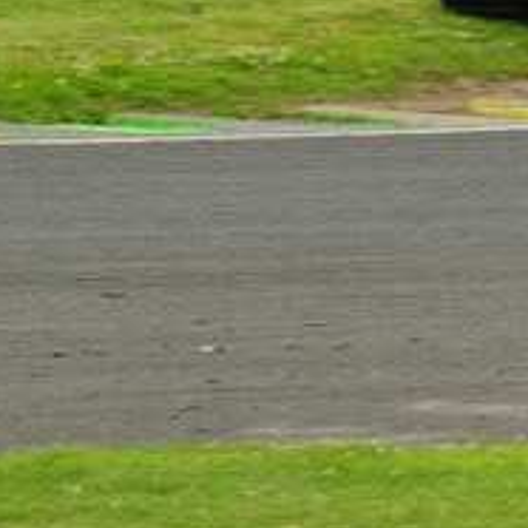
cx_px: 1439
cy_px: -423
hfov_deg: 2.0
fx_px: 15106
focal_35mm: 875
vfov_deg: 2.0
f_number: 8
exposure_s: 1/200
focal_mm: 125
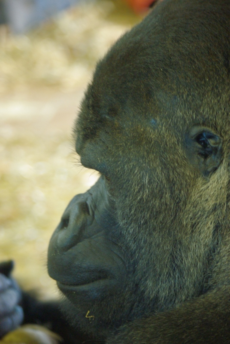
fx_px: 1261
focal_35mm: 132
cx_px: 115
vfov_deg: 15.5
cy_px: 172
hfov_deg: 10.4
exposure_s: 1/6
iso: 800
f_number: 4
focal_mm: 87.5
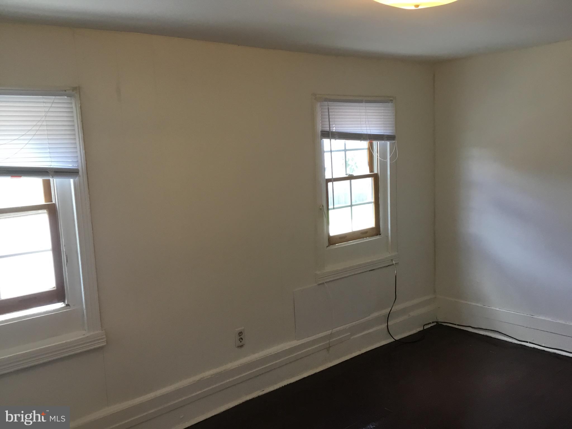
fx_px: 512
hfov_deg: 58.4
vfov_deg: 45.4
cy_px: 214
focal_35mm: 31
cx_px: 286
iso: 32
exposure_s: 1/30
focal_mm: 3.3
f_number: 2.4
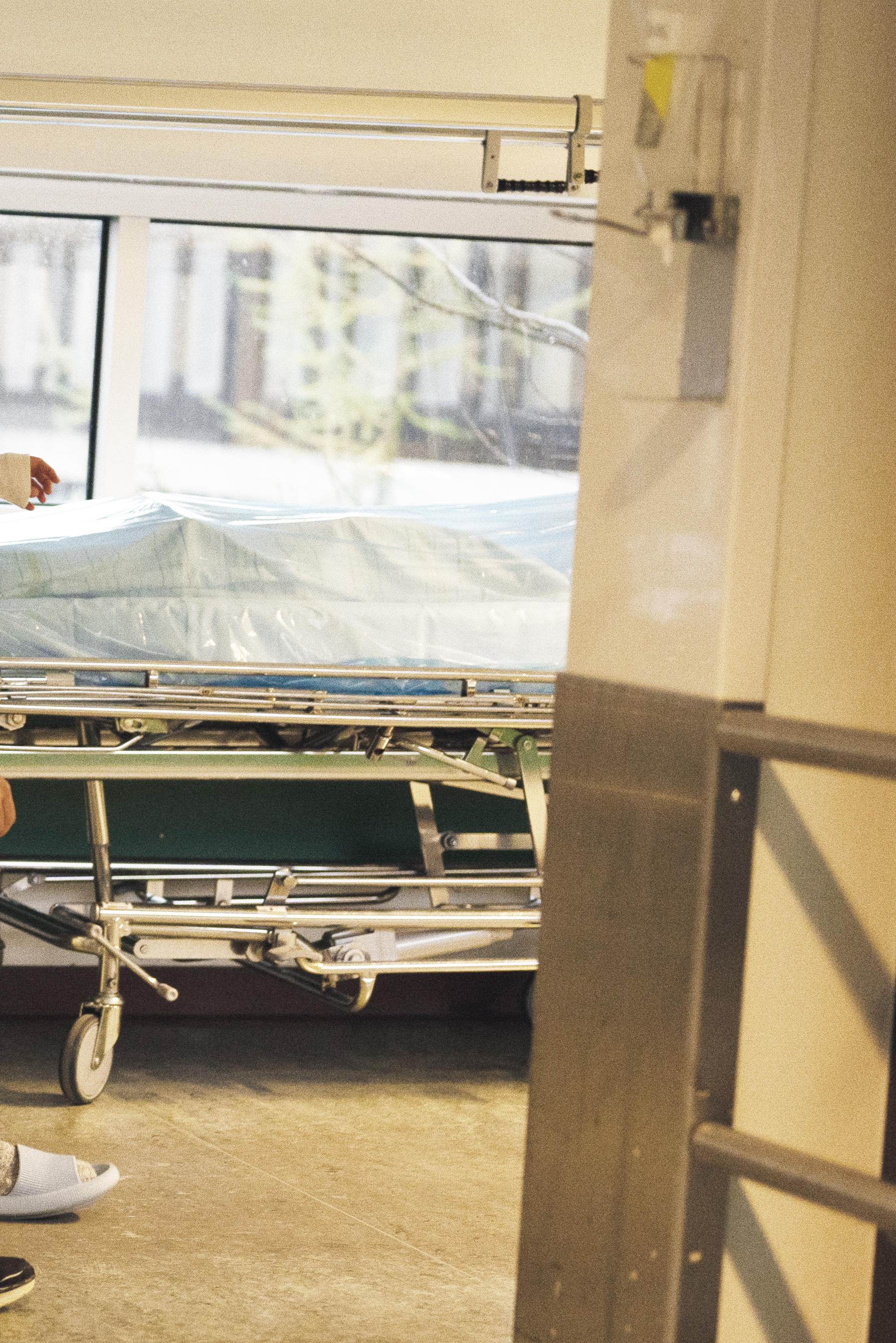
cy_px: 711
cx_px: -548
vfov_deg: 18.1
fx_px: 4218
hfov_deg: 11.5
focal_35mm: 113
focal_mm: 50
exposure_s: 1/250
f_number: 1.8
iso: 2000
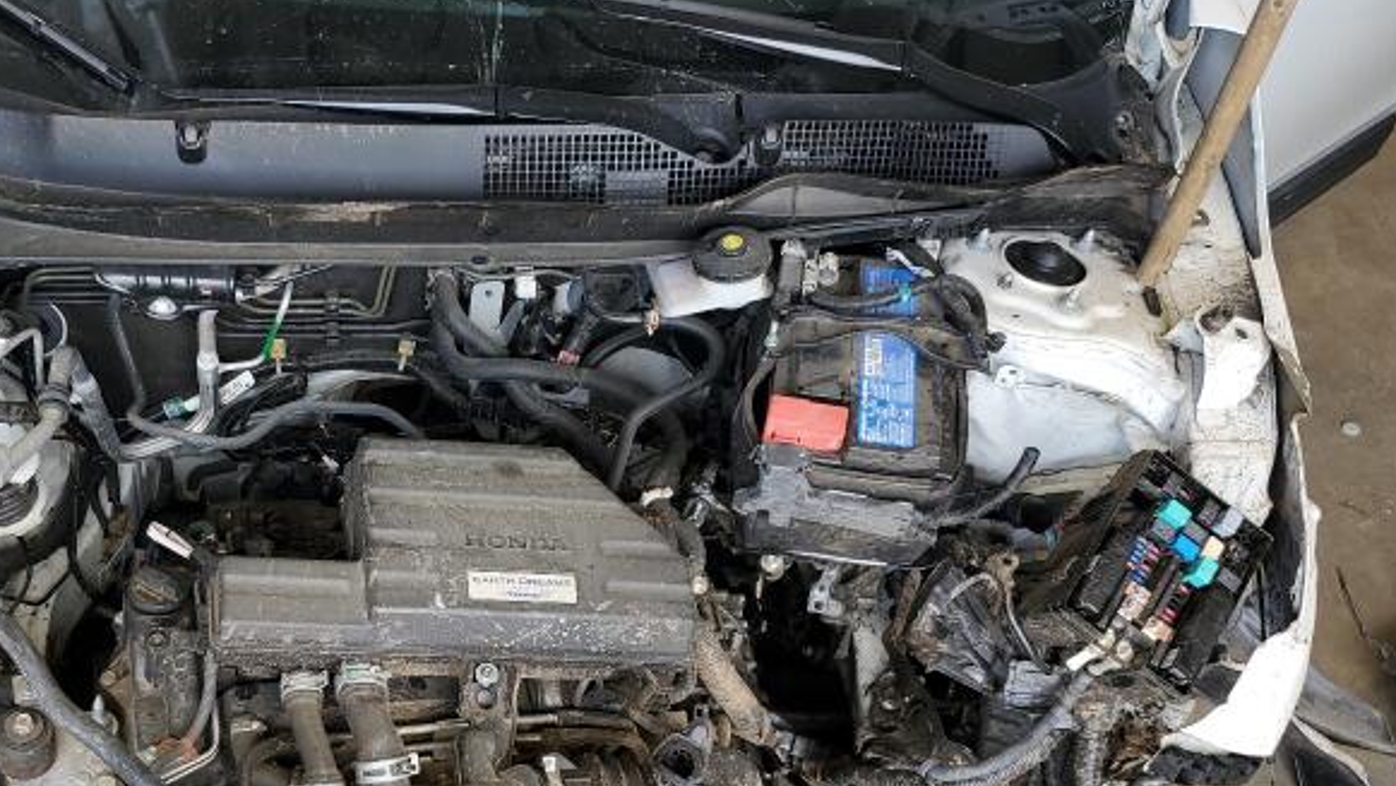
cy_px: 591
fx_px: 1444
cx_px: 449
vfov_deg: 29.9
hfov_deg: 50.5
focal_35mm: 39
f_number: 1.5
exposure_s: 1/179
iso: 50
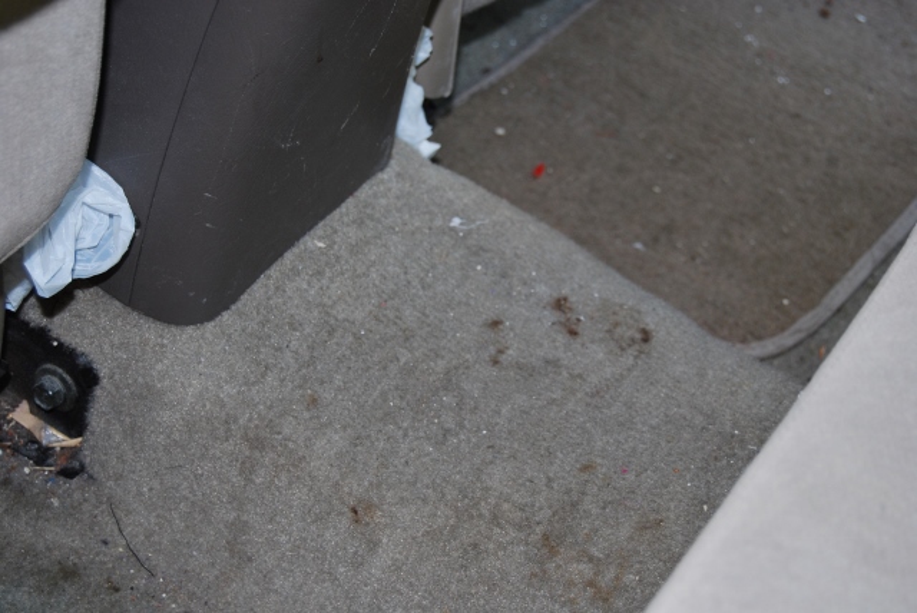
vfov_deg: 20.2
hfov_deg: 29.8
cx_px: 458
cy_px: 306
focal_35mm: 68
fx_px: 1721
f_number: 5.3
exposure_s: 1/60
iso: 200
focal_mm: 45
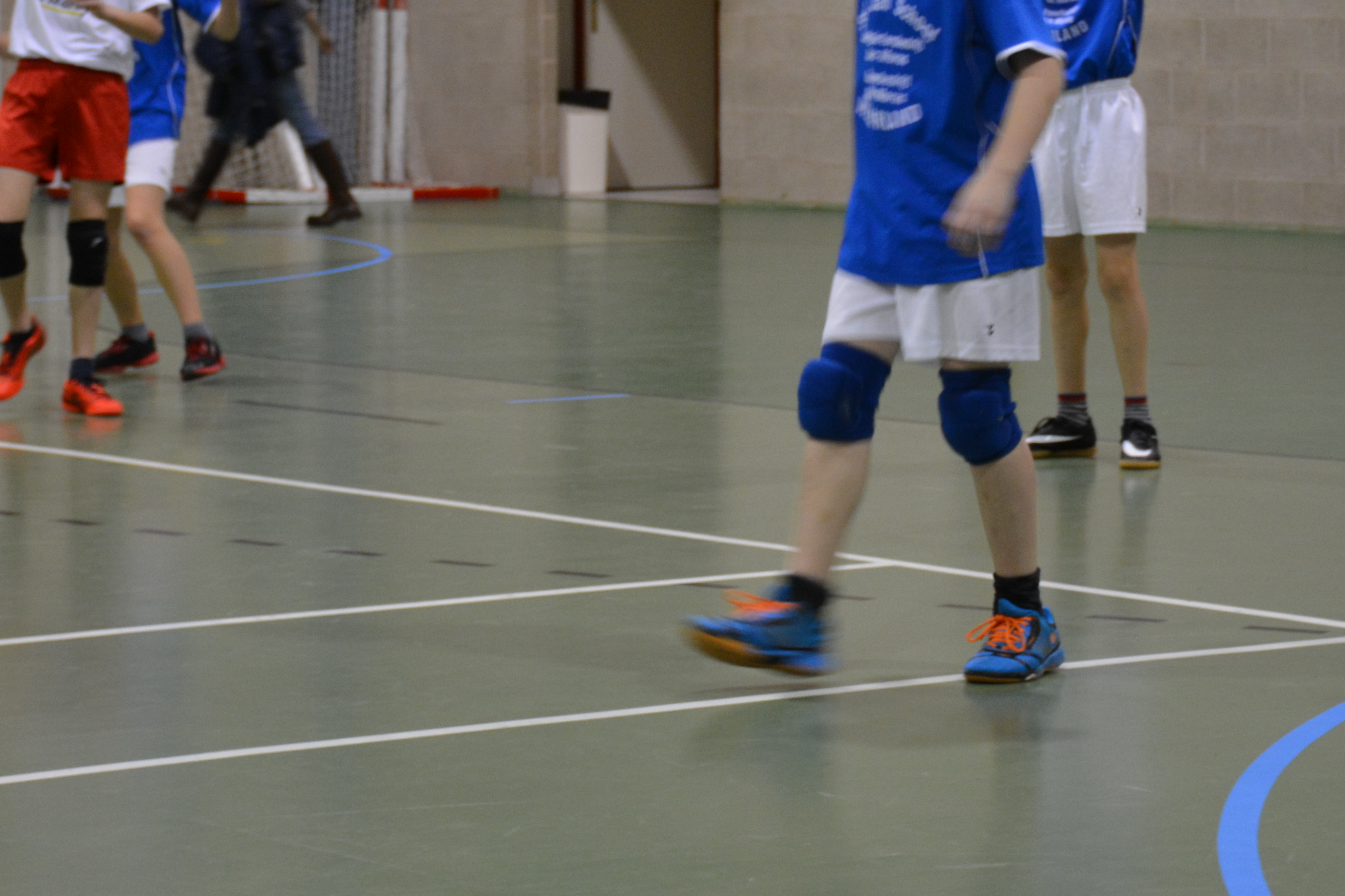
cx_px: 751
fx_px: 5344
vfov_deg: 9.6
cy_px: 148
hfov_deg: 14.3
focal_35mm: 143
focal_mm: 45
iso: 800
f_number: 4.5
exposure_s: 1/40
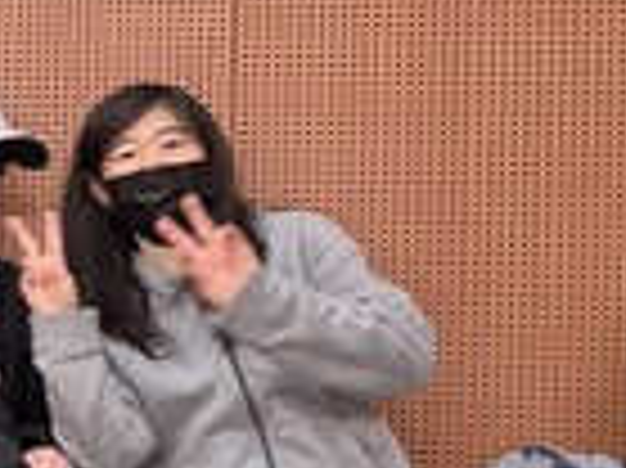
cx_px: -464
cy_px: 236
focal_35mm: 83
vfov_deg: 17.8
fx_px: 1500
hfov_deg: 18.8
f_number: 1.8
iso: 500
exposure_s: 1/120
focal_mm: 5.4
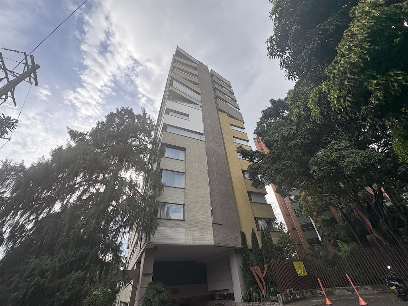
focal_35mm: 14
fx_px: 165
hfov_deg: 102.1
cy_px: 153
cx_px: 204
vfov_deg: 85.7
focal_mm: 2.22
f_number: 2.2
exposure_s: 1/582
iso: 64
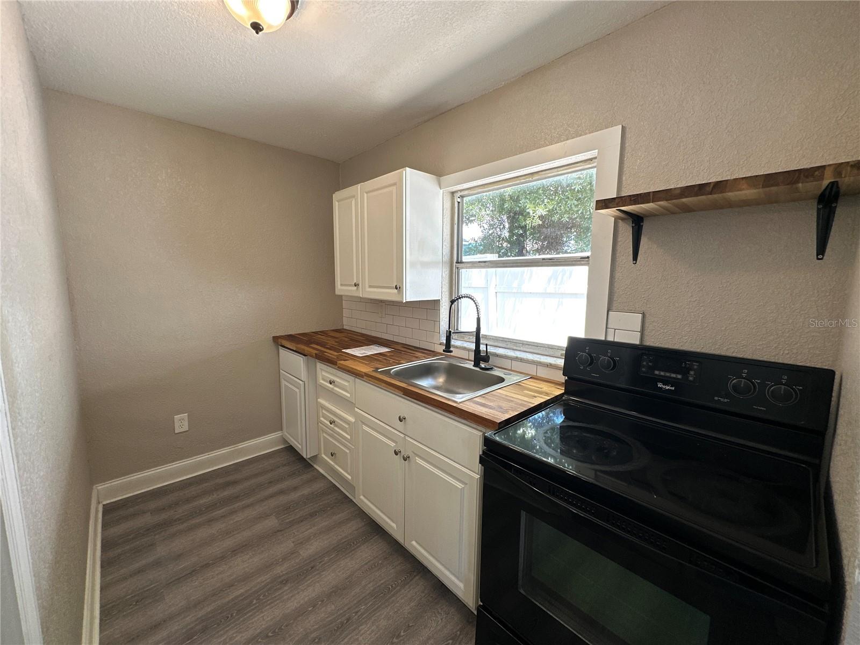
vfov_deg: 85.7
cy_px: 322
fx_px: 348
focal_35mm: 14
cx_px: 430
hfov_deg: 102.1
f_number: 2.2
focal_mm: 2.22
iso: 50
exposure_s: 1/120
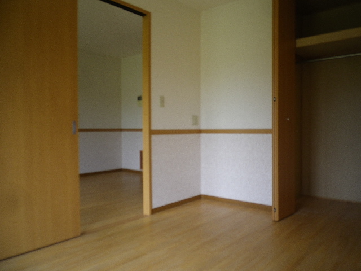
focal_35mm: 28
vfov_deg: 49.7
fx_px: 292
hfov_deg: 63.4
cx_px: 180
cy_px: 136
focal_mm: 5.05
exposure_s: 1/100
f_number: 3.5
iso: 80
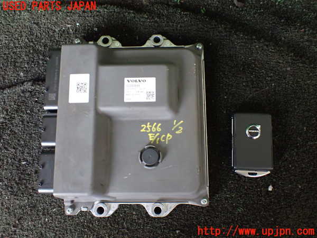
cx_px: 158
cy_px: 119
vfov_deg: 46.8
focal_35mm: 30
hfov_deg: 60.0
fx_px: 275
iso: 1000
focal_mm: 5.4
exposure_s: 1/30
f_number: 2.3
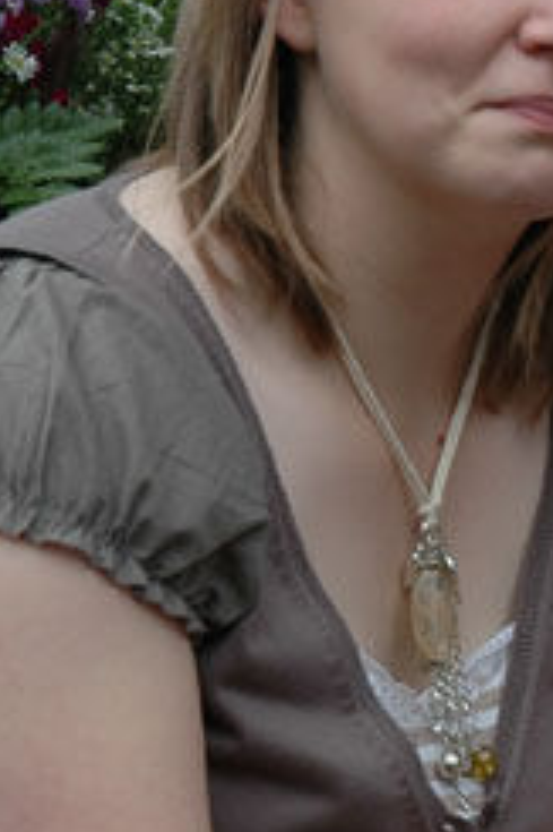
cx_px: 1245
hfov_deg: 5.7
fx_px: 5422
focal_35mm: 235
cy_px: 340
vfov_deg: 8.8
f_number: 4.5
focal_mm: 48
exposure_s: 1/200
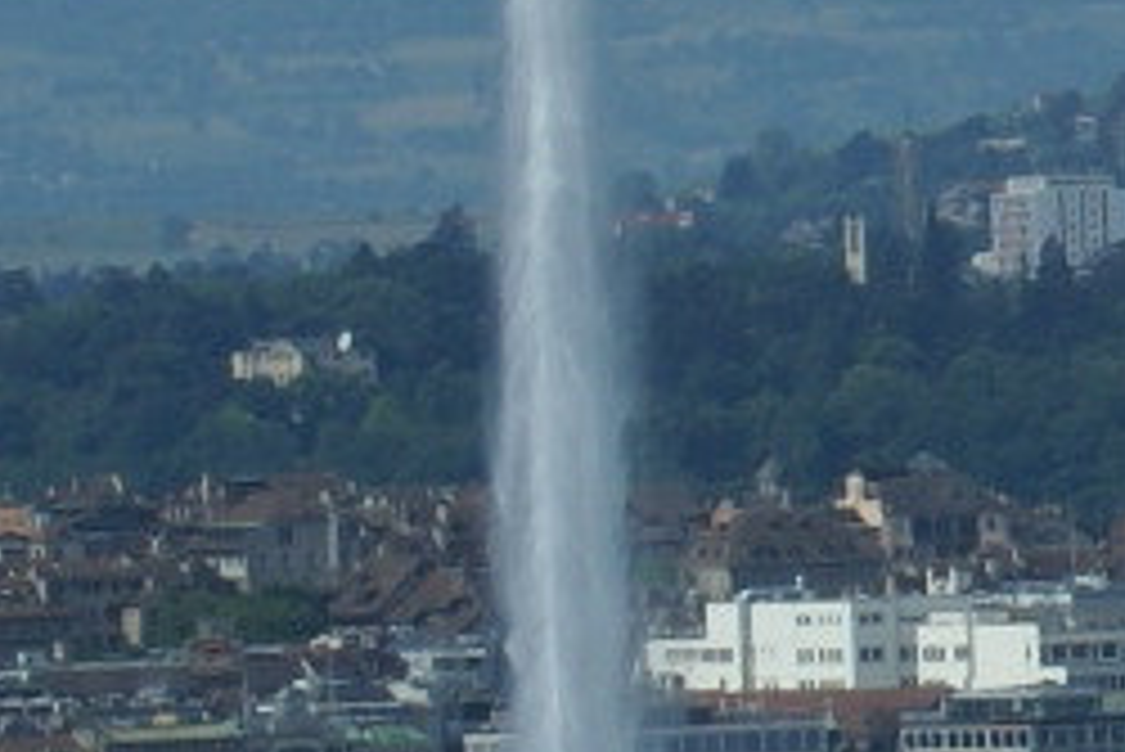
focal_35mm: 979
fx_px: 30605
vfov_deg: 1.4
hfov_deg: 2.1
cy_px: 437
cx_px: 3092
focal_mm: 85
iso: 100
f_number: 13
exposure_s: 1/250
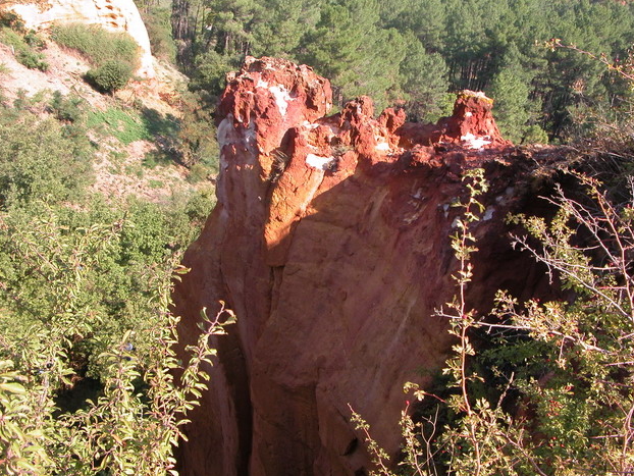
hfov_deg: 51.3
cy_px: 235
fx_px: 660
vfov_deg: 39.7
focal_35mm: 36
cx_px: 318
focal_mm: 8.9
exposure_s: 1/187
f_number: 4.5
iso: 100
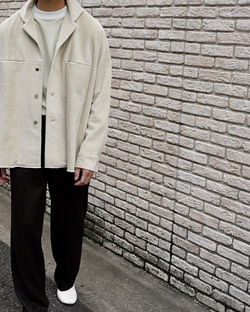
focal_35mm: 60
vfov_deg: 31.5
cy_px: 156
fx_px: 555
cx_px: 43
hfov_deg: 24.9
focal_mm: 28.6
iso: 100
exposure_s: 1/200
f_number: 4.5
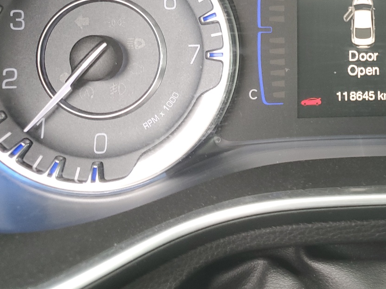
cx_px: 353
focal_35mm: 50
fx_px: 558
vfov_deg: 28.2
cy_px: 38
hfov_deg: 35.7
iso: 65
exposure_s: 1/60.2
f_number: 1.5
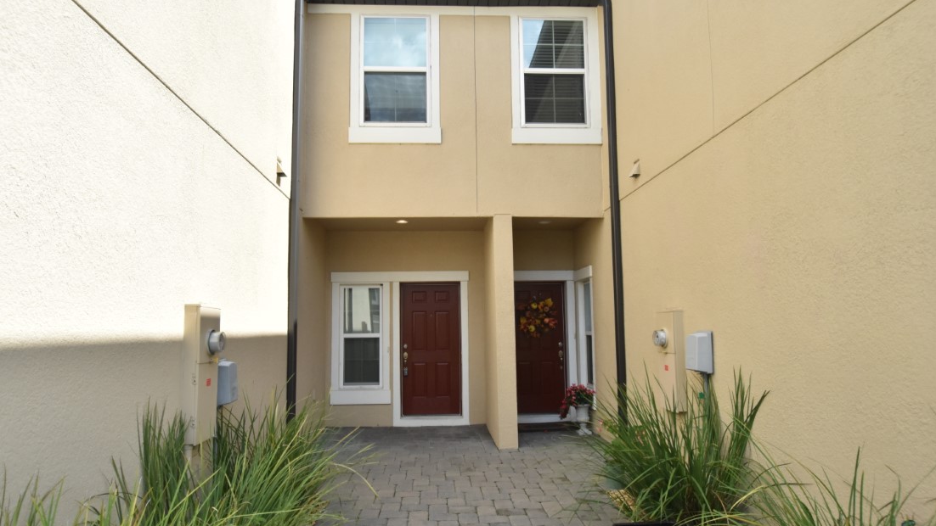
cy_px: 270
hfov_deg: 78.7
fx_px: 571
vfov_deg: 49.5
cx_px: 462
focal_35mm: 23
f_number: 3.8
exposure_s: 1/4000
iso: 800
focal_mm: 14
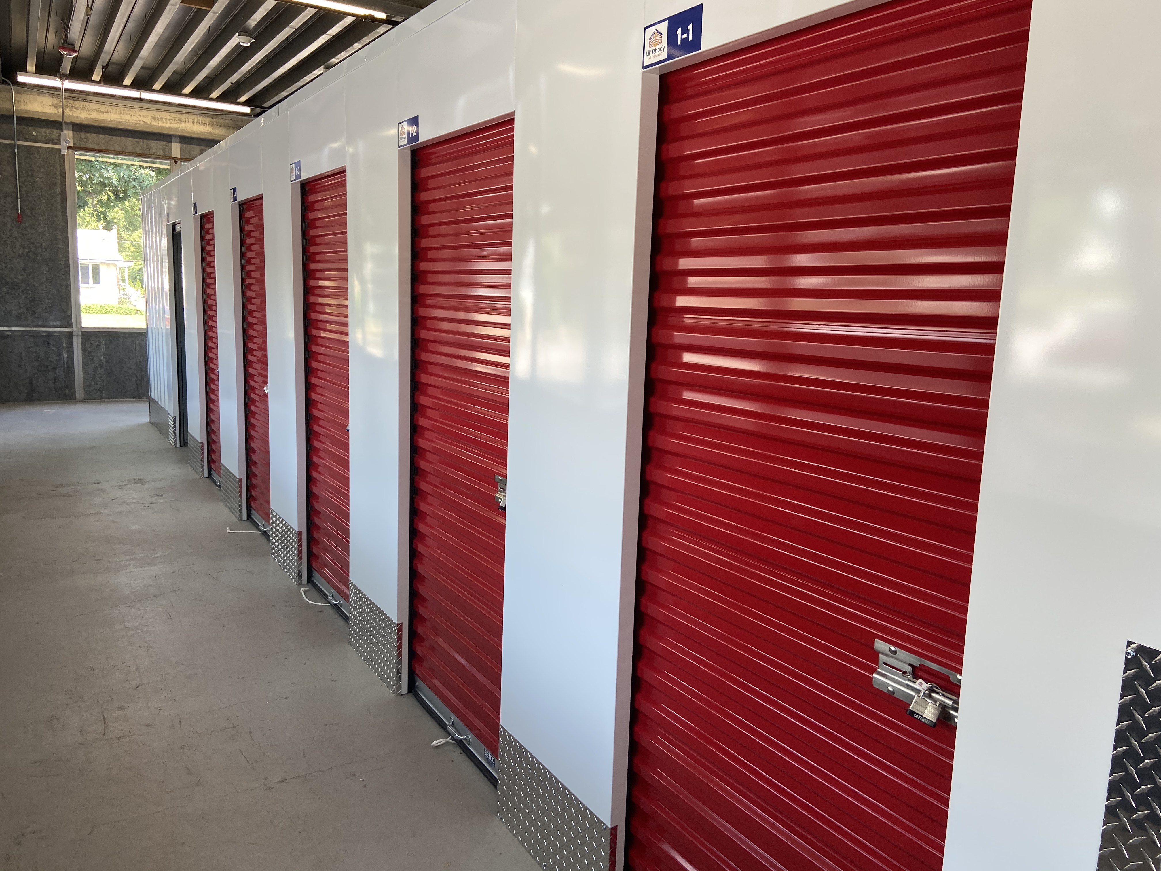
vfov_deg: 53.1
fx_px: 872
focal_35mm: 26
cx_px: 580
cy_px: 436
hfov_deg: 67.3
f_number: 1.8
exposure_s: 1/122
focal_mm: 4.25
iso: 50
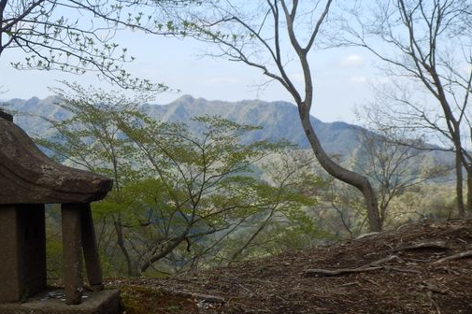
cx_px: 191
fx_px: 799
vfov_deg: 22.2
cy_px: 199
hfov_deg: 32.8
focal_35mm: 61
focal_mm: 6.6
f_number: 3.9
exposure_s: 1/400
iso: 80
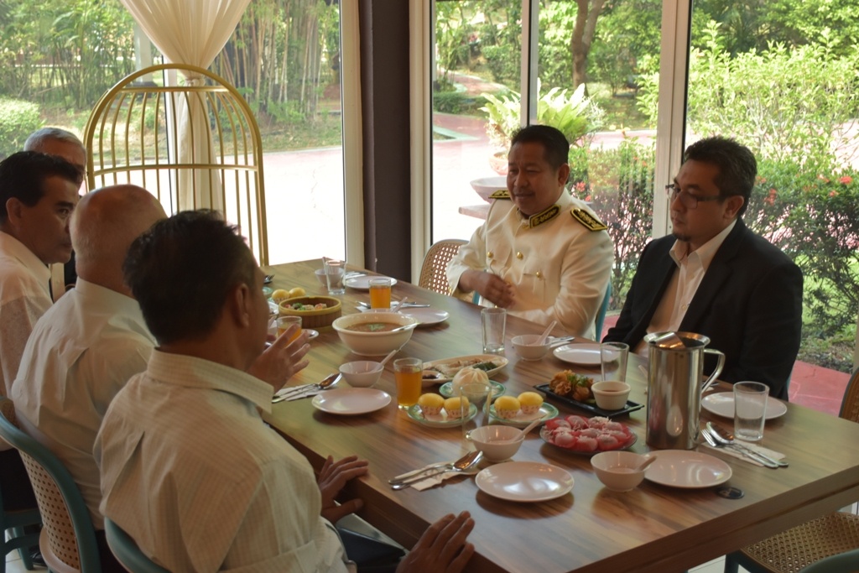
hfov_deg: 47.9
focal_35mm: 40
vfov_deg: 33.0
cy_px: 286
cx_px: 430
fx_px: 966
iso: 640
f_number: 4
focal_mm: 27
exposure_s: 1/100
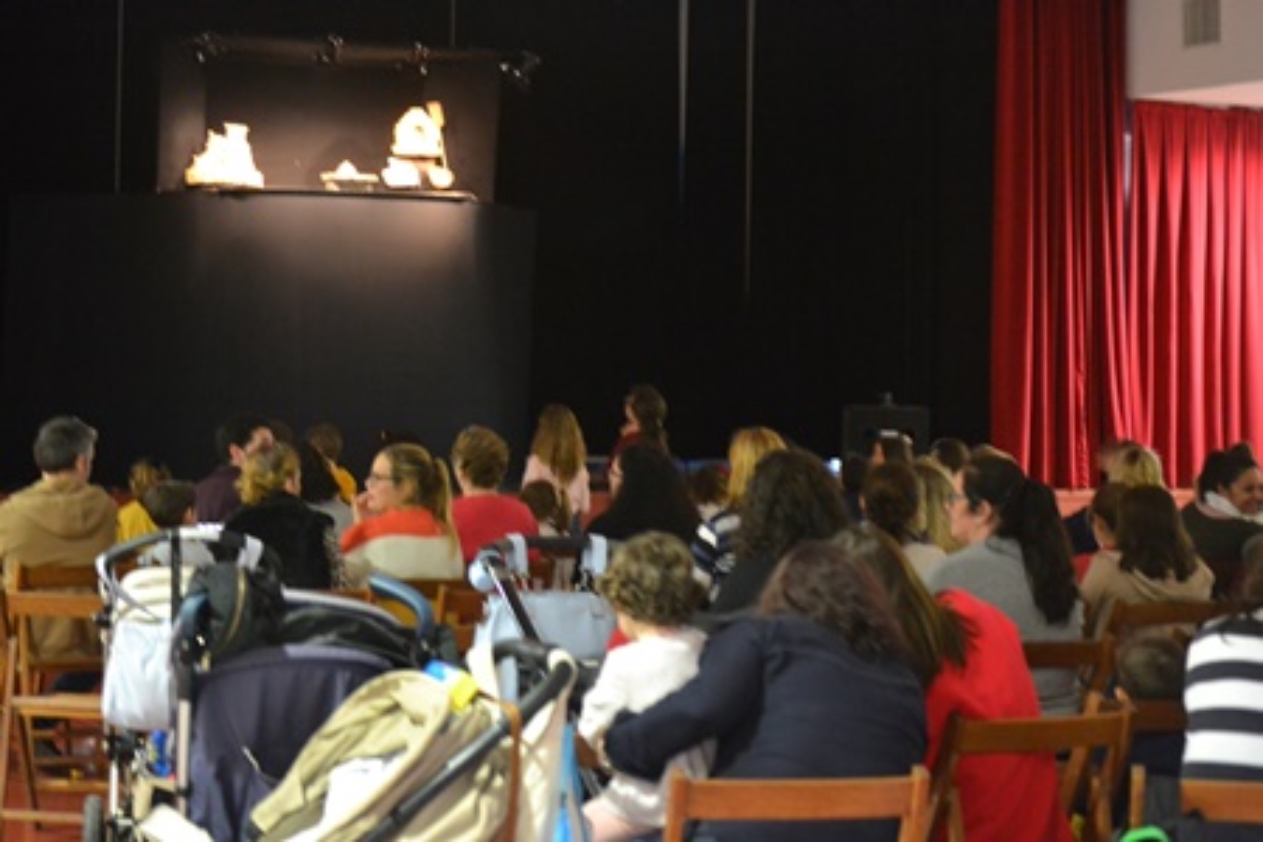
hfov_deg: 24.6
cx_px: 632
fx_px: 2894
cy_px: 421
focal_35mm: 82
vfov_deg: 16.6
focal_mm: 55
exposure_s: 1/8
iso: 3200
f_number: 4
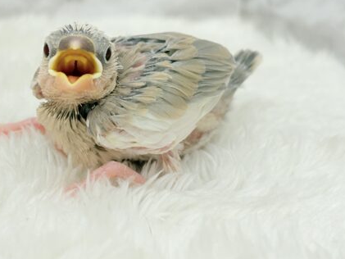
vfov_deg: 18.6
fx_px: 788
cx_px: 146
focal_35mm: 79
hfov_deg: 24.7
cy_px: 83
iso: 40
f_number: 1.6
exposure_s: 1/50
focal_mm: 5.96
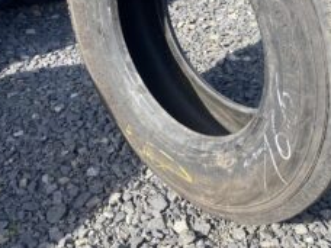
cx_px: 244
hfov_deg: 38.0
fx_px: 469
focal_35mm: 49
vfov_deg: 28.6
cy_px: 28
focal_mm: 4.25
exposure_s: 1/747
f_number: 1.8
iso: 32
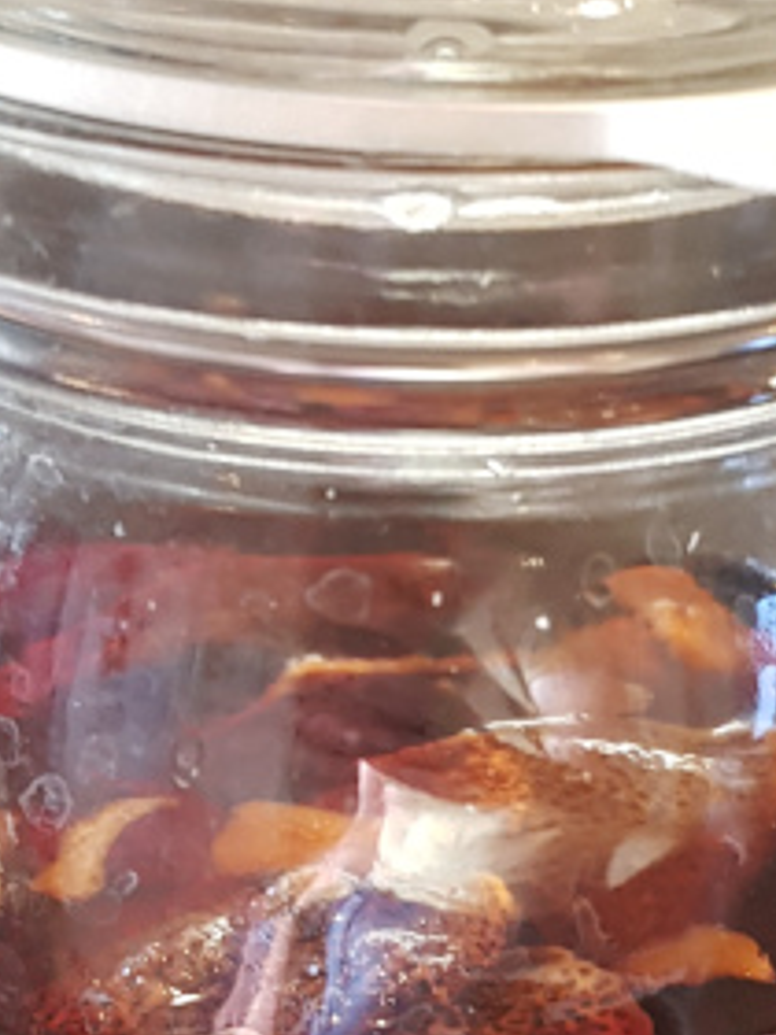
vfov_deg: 31.0
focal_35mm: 62
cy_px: 675
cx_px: 395
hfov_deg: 23.7
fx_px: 1853
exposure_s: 1/33
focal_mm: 4.2
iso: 160
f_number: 1.7
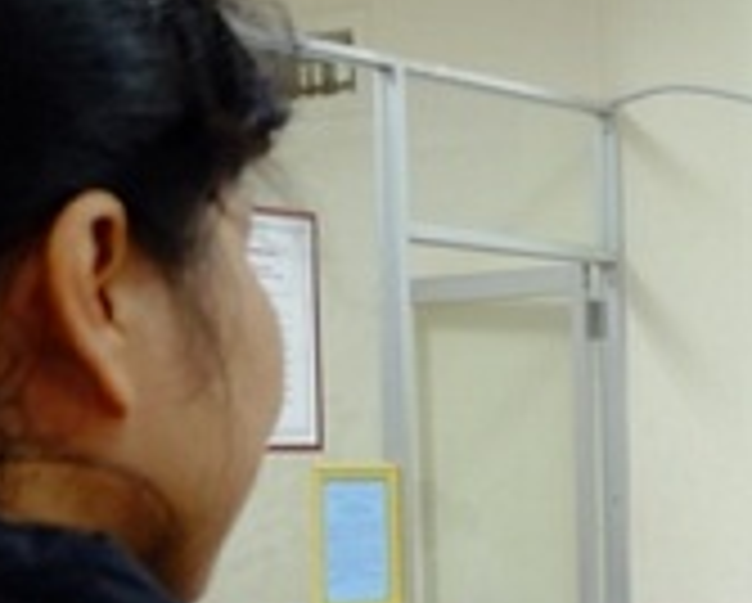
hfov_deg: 17.4
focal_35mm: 97
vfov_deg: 15.7
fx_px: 2161
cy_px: 554
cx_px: 1193
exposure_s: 1/42
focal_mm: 18
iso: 800
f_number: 2.8
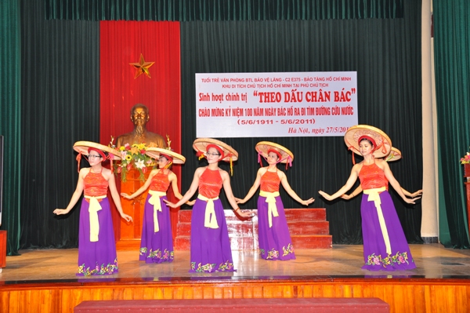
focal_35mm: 45
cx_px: 235
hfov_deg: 43.6
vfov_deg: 29.8
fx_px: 587
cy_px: 156
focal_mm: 30
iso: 400
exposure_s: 1/200
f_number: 5.6
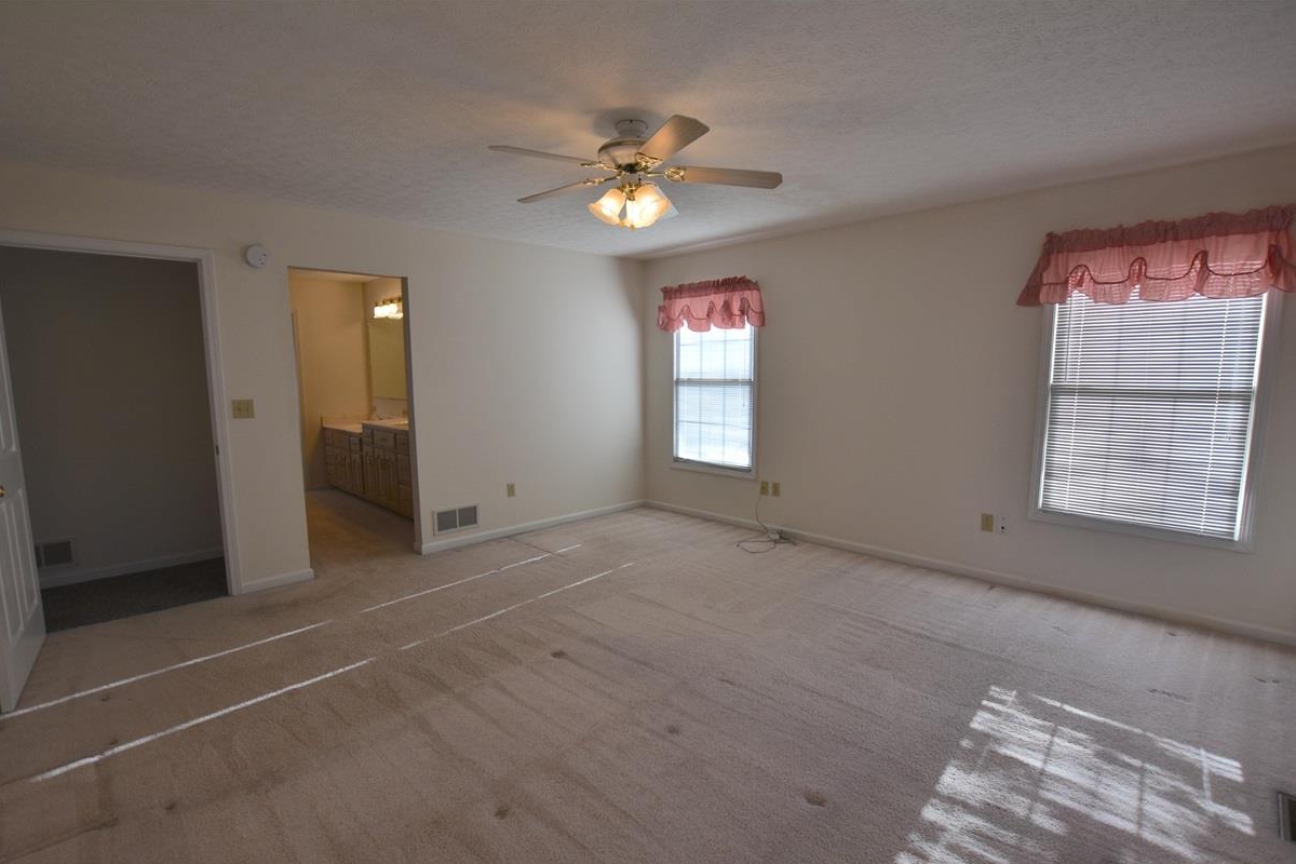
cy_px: 458
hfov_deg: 96.7
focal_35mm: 16
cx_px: 629
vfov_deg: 73.7
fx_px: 576
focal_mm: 10
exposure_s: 1/100
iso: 100
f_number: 4.5
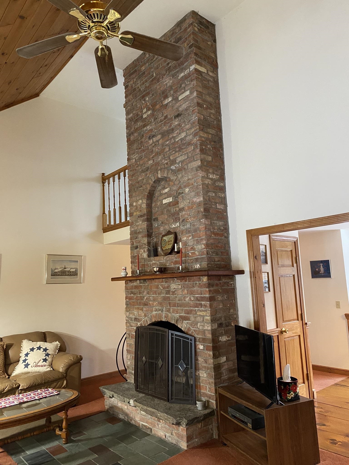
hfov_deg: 53.1
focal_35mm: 26
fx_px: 350
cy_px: 232
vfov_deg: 67.3
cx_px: 174
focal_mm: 4.25
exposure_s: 1/40
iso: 400
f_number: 1.8
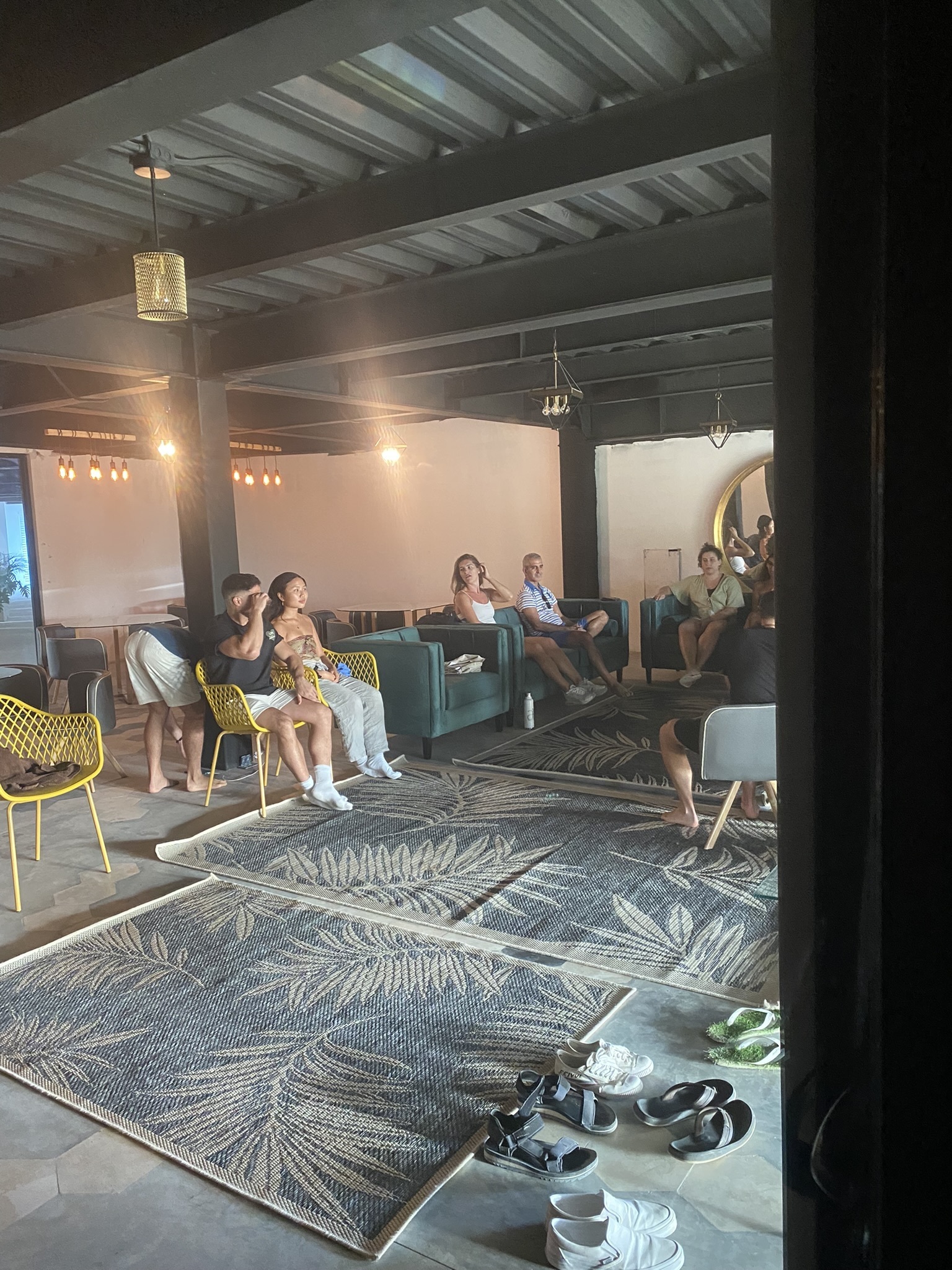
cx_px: 476
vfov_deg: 67.3
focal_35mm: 26
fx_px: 953
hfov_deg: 53.1
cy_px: 635
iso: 500
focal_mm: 4.25
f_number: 1.8
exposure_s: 1/40
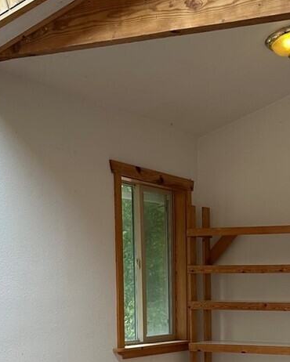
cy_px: 357
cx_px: 278
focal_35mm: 73
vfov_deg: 24.9
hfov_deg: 20.4
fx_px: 783
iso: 64
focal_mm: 6.86
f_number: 1.78
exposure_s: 1/132
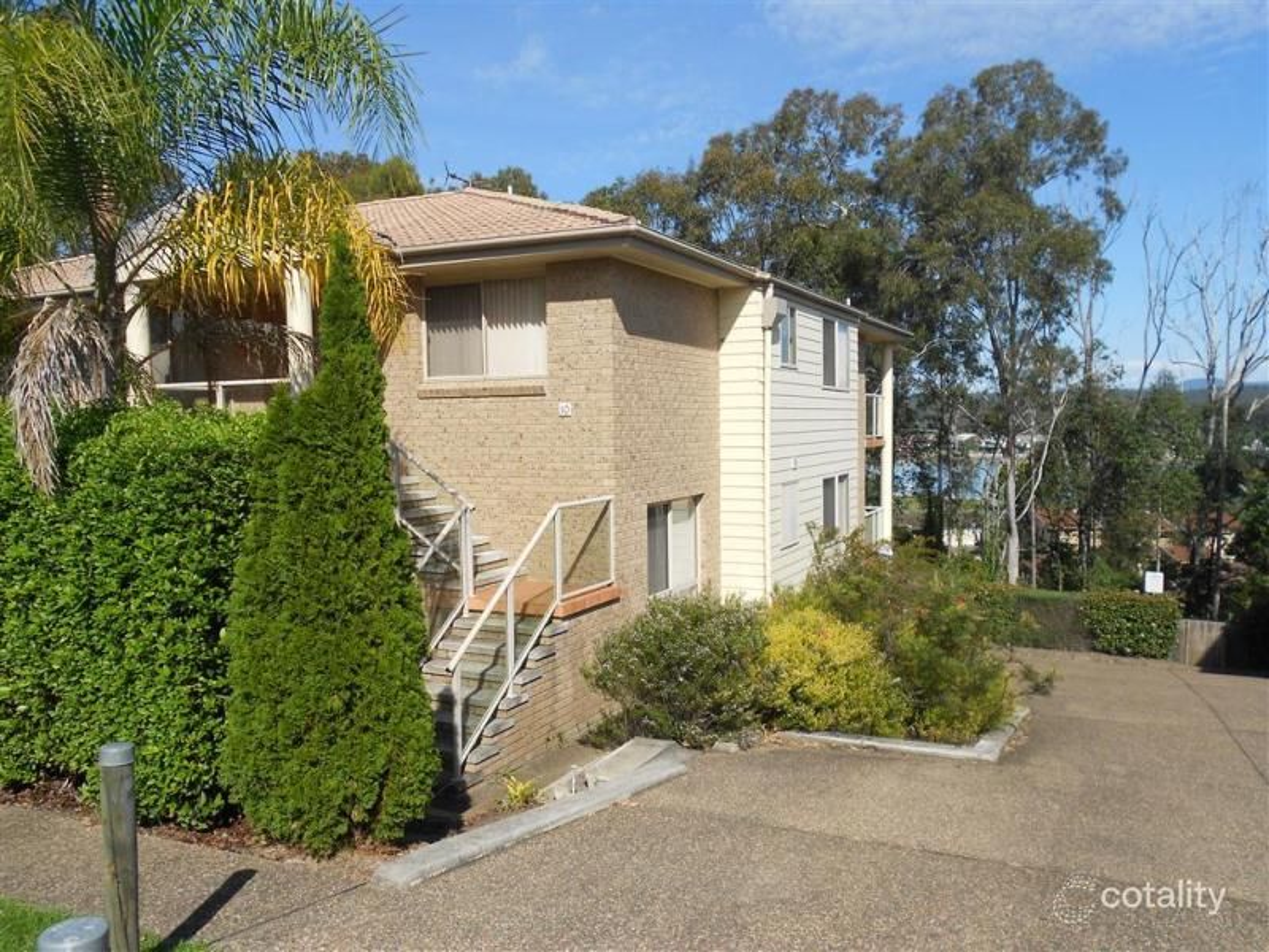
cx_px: 634
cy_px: 476
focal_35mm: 26
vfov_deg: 53.1
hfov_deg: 67.3
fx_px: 953
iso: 80
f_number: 3.2
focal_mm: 4.6
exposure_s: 1/1250
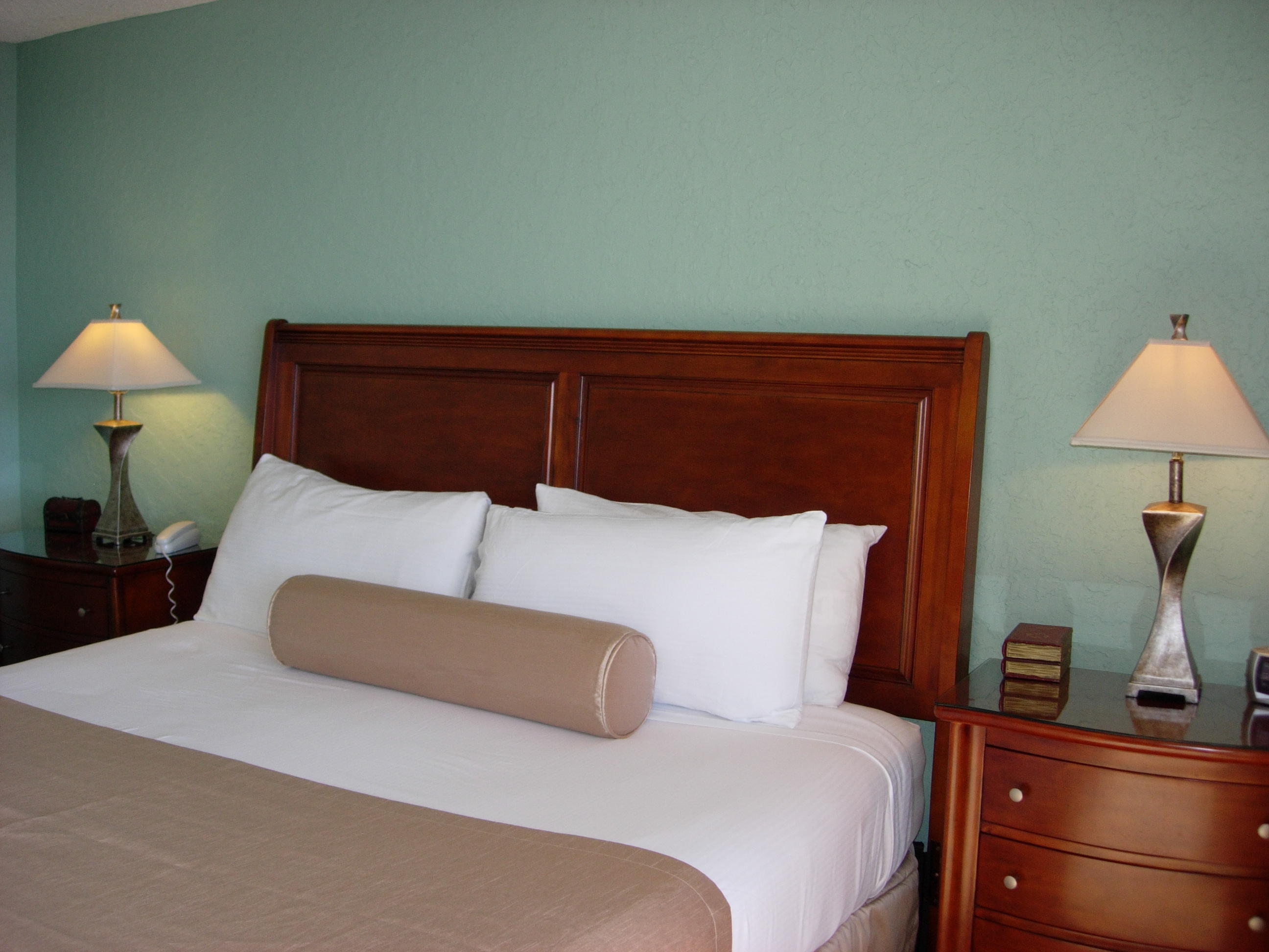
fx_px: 1393
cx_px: 634
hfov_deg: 49.0
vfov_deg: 37.7
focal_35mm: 38
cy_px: 476
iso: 79
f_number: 2.8
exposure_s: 1/85.4
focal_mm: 7.8
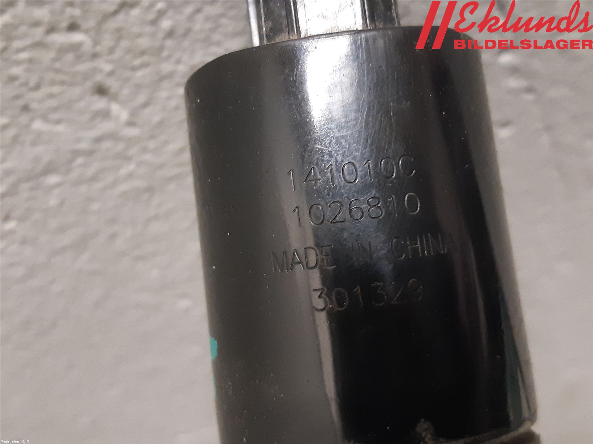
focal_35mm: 26
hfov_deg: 67.3
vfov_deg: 53.1
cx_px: 296
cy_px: 222
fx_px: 445
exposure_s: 1/33
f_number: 1.7
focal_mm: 3.93
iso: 250
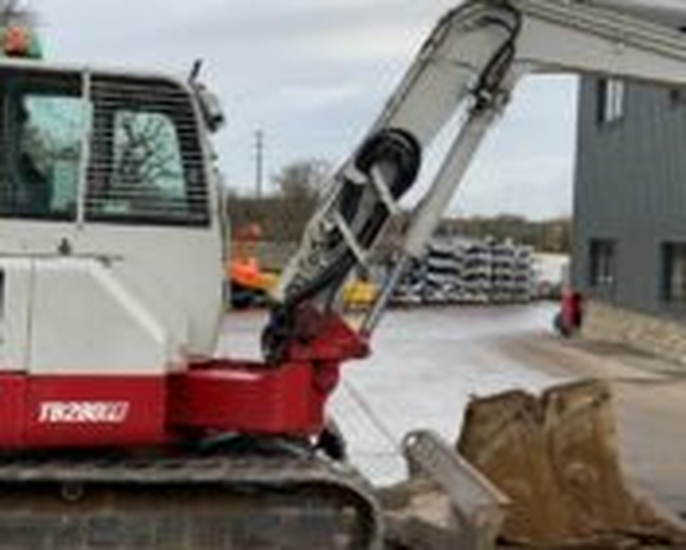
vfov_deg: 26.2
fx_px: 1178
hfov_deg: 32.3
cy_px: 242
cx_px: 421
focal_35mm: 58
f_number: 1.8
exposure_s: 1/425
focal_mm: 3
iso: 16
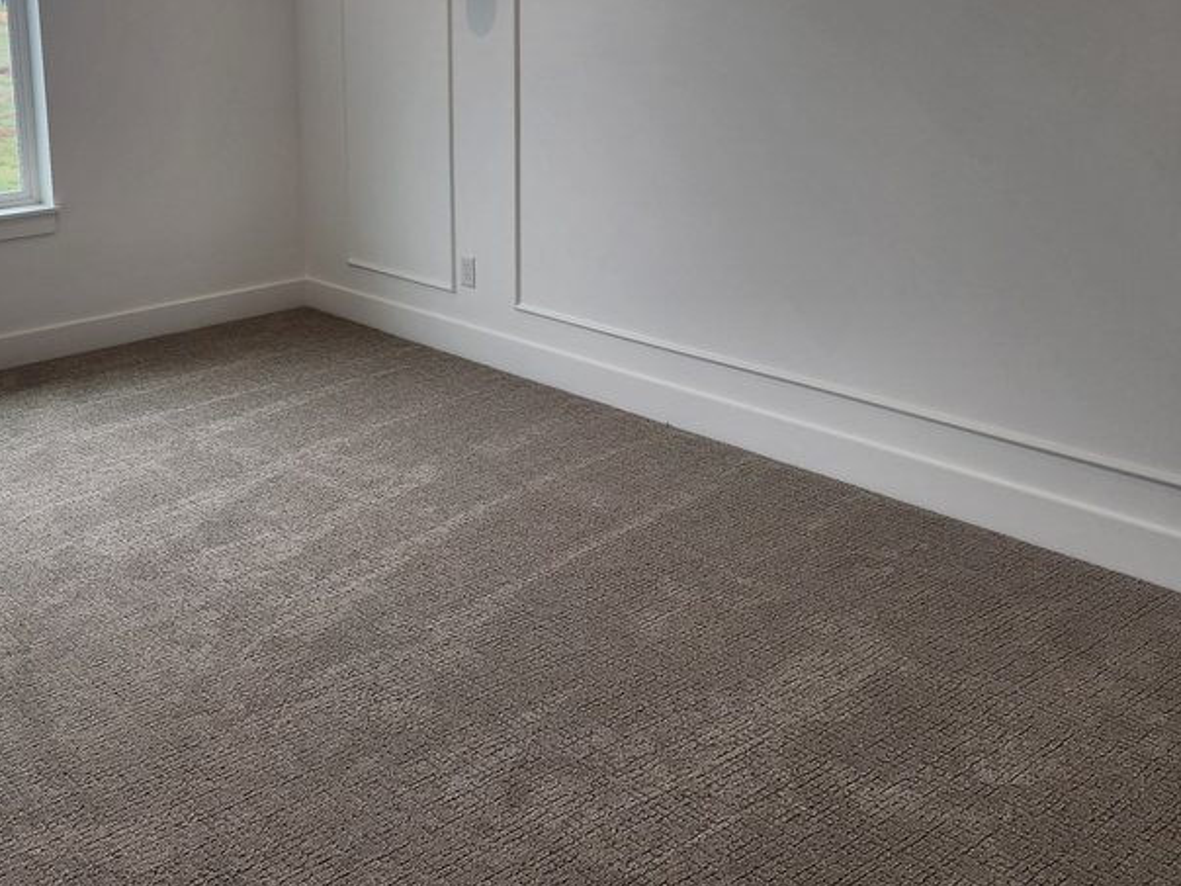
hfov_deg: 46.3
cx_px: 305
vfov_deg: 35.8
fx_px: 1331
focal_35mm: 39
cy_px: 201
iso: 20
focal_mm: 6.4
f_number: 1.8
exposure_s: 1/120
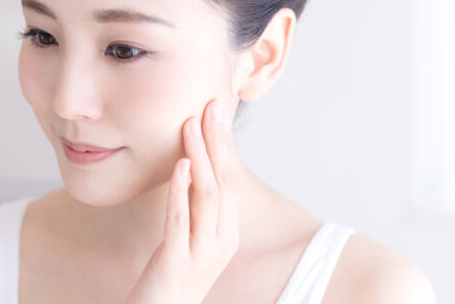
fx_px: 1188
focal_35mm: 94
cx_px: 132
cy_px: 135
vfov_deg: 14.6
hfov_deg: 21.5
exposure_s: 1/320
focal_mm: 53
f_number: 2.8
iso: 100
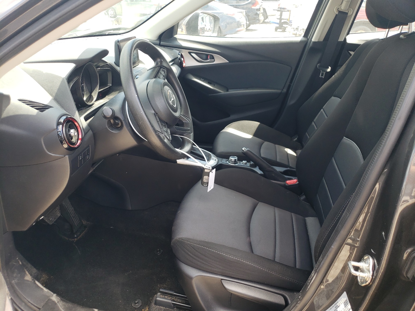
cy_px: 156
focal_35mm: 26
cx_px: 208
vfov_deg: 53.1
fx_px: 312
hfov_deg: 67.3
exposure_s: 1/213
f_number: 1.5
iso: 50
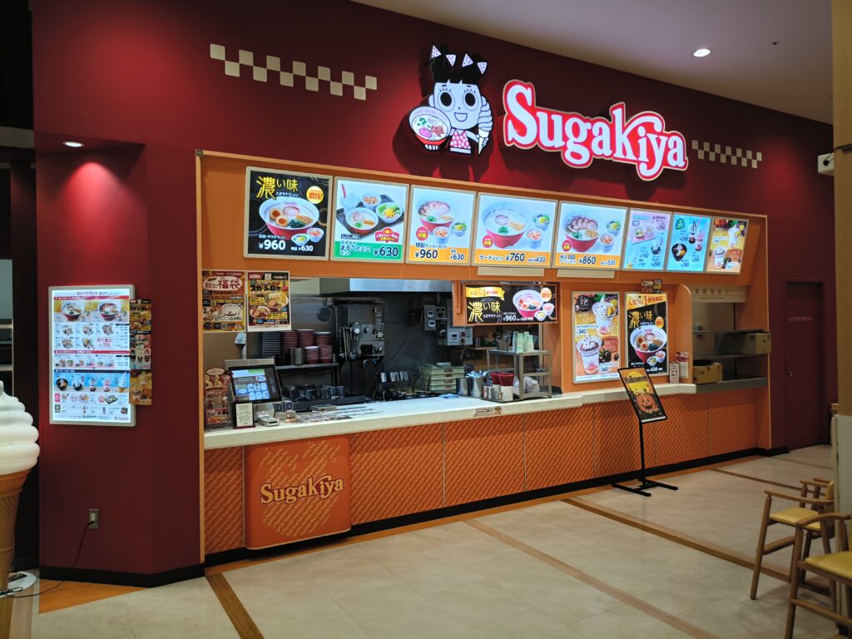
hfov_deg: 69.4
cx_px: 426
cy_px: 320
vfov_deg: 54.9
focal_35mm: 25
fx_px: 615
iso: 160
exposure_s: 1/60
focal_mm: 4.7
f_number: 1.7
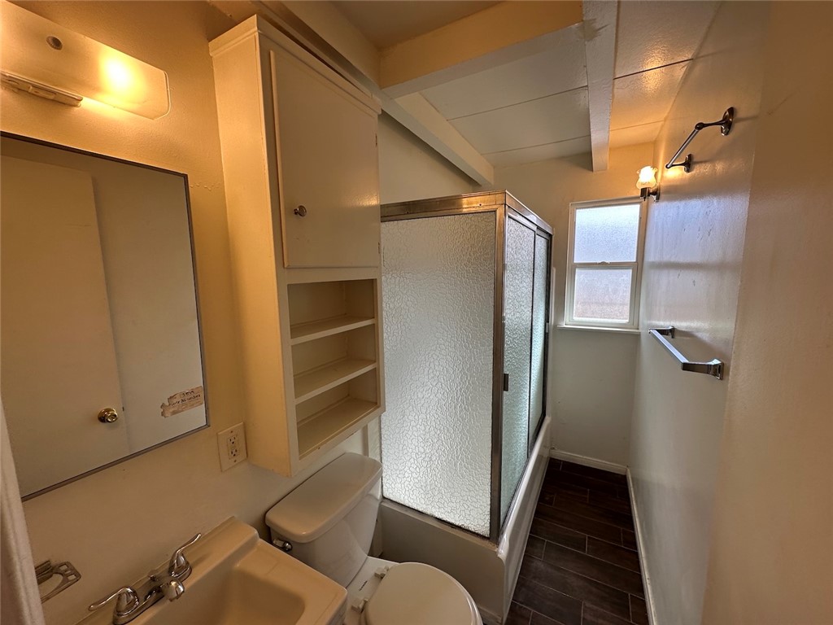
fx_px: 337
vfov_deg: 85.7
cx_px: 416
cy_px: 312
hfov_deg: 102.1
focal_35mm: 14
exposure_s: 1/124
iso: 40
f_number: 2.2
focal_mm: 2.22
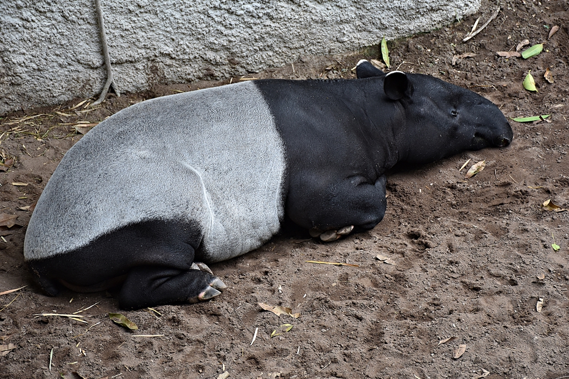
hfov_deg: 19.5
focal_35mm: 105
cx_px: 284
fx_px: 1660
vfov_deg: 13.0
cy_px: 190
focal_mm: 70
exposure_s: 1/60
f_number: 5
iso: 500
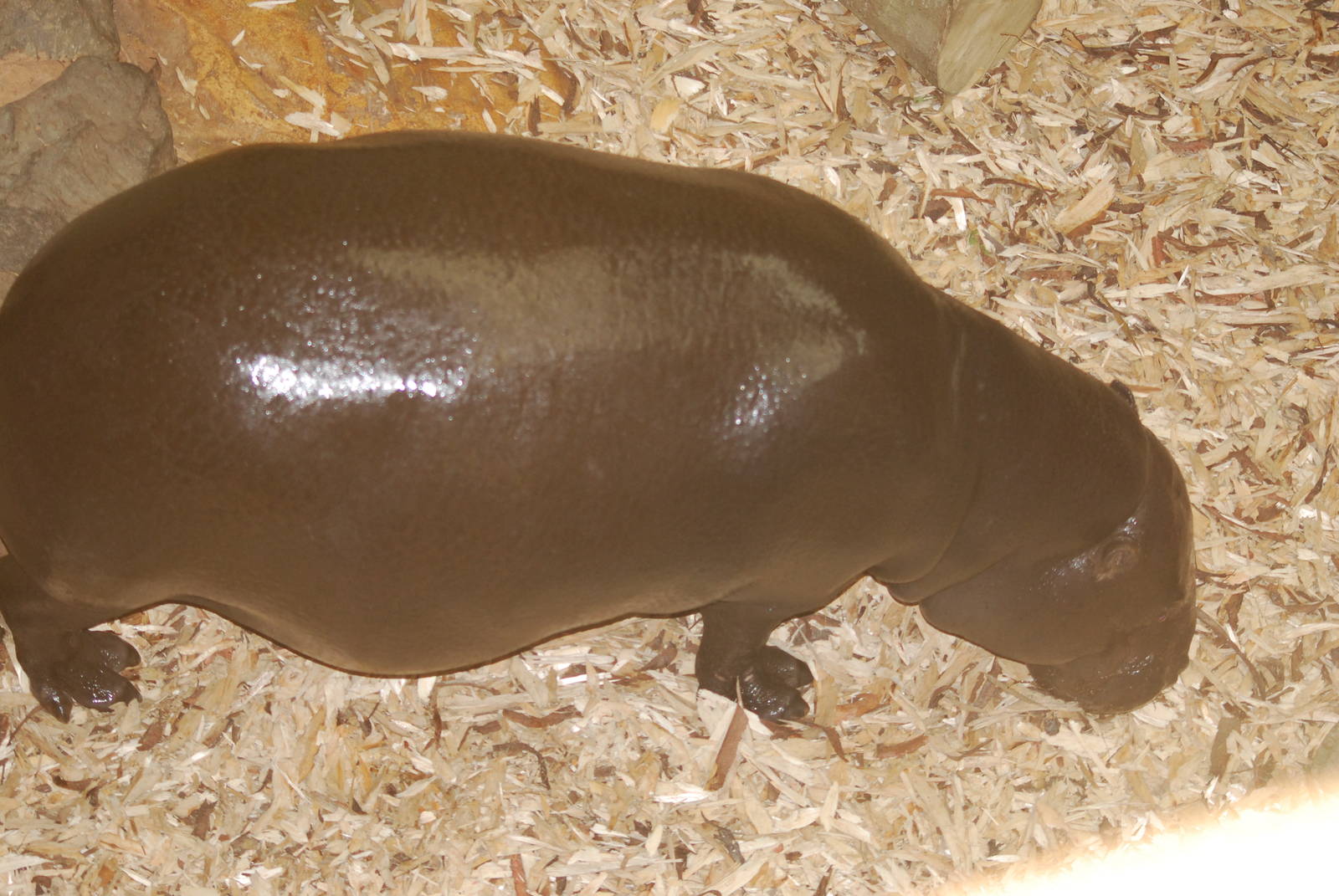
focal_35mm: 105
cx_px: 670
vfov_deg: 13.1
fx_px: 3910
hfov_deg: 19.4
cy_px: 448
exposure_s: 1/125
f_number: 4
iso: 500
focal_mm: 70
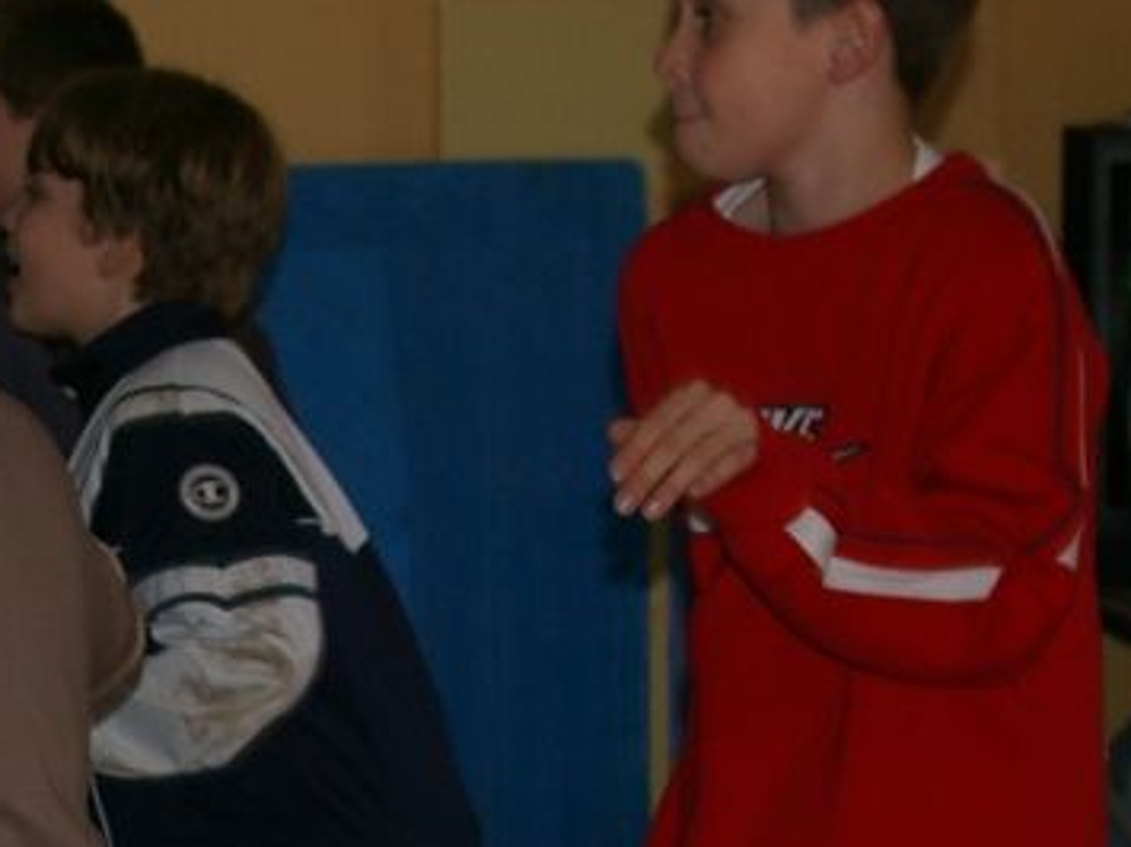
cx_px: -656
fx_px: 7969
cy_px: 1079
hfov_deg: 7.9
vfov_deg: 6.0
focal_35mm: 244
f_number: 4.5
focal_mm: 40
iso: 200
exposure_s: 1/60
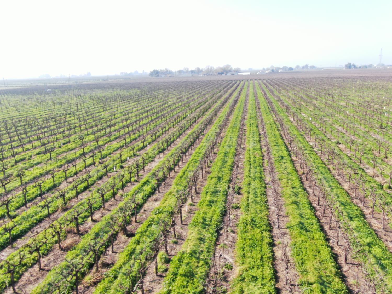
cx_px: 196
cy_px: 147
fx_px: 328
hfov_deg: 61.7
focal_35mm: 29
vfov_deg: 48.2
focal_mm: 5.11
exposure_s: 1/320
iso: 100
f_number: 3
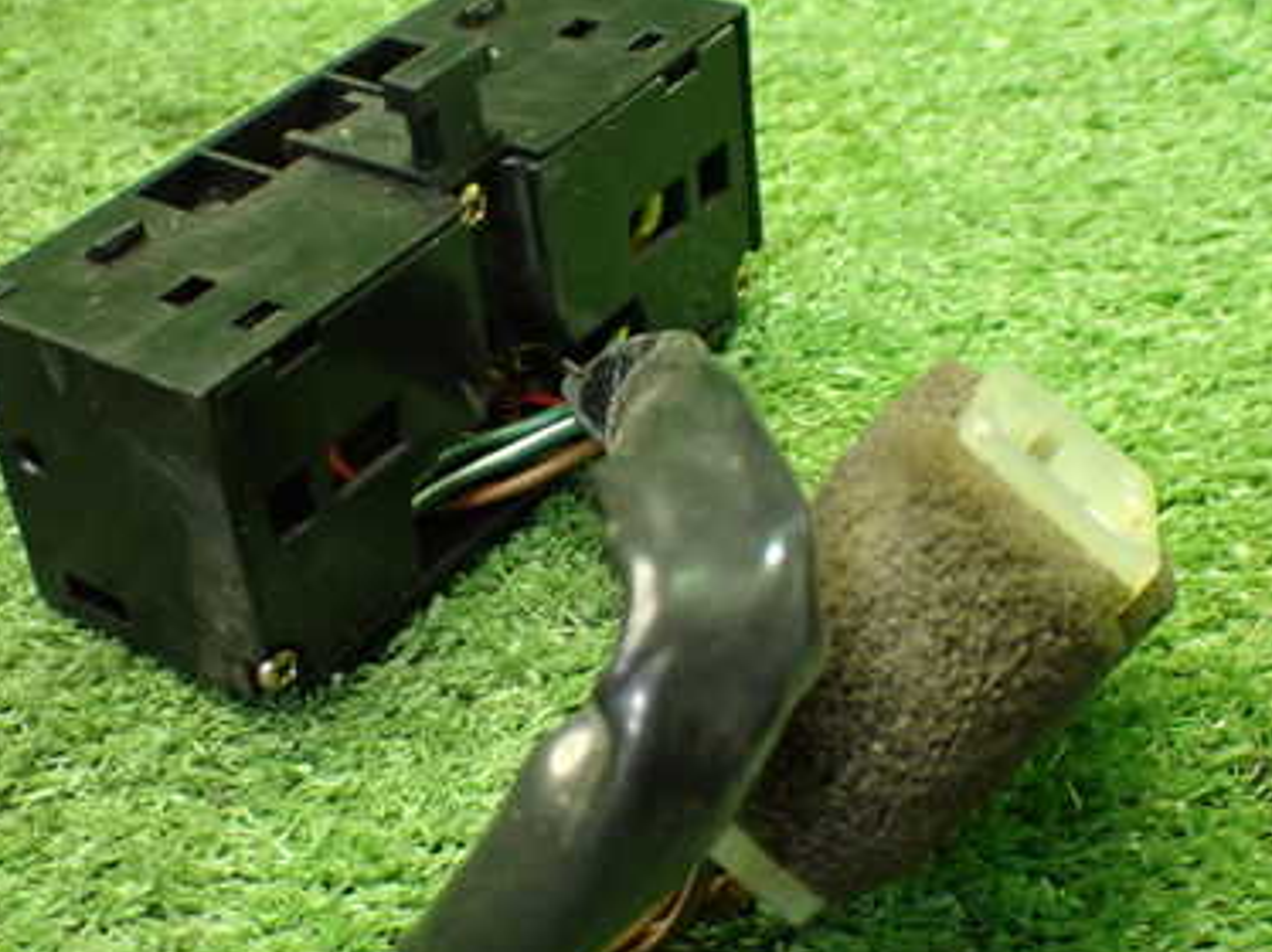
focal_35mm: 61
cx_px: 561
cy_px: 459
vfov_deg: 24.0
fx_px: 2240
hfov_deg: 31.7
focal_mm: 6.83
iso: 800
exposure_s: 1/40
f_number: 2.7
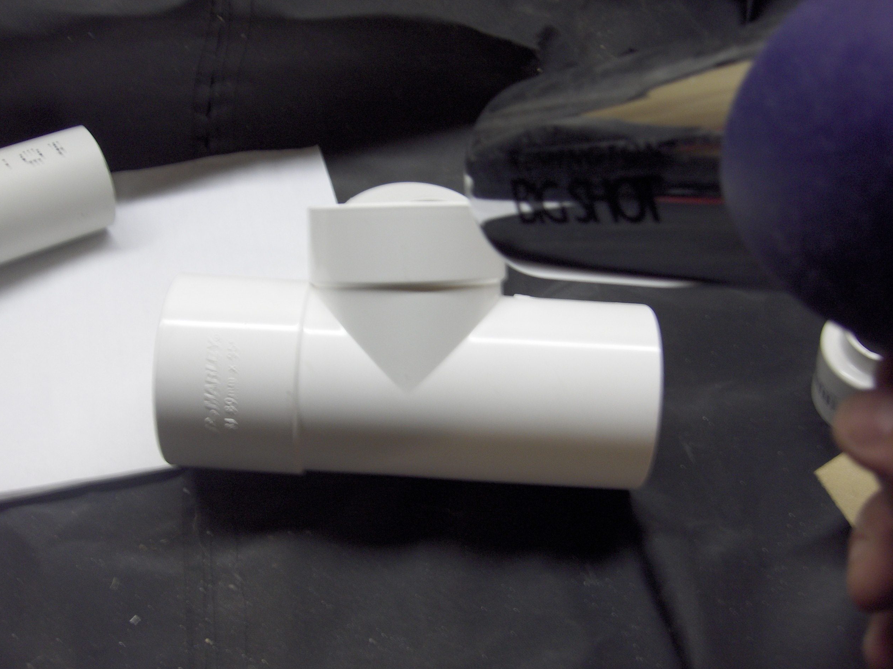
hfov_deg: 46.8
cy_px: 343
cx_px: 438
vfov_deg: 36.0
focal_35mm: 40
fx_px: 1032
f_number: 2.8
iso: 200
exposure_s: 1/17.5
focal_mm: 8
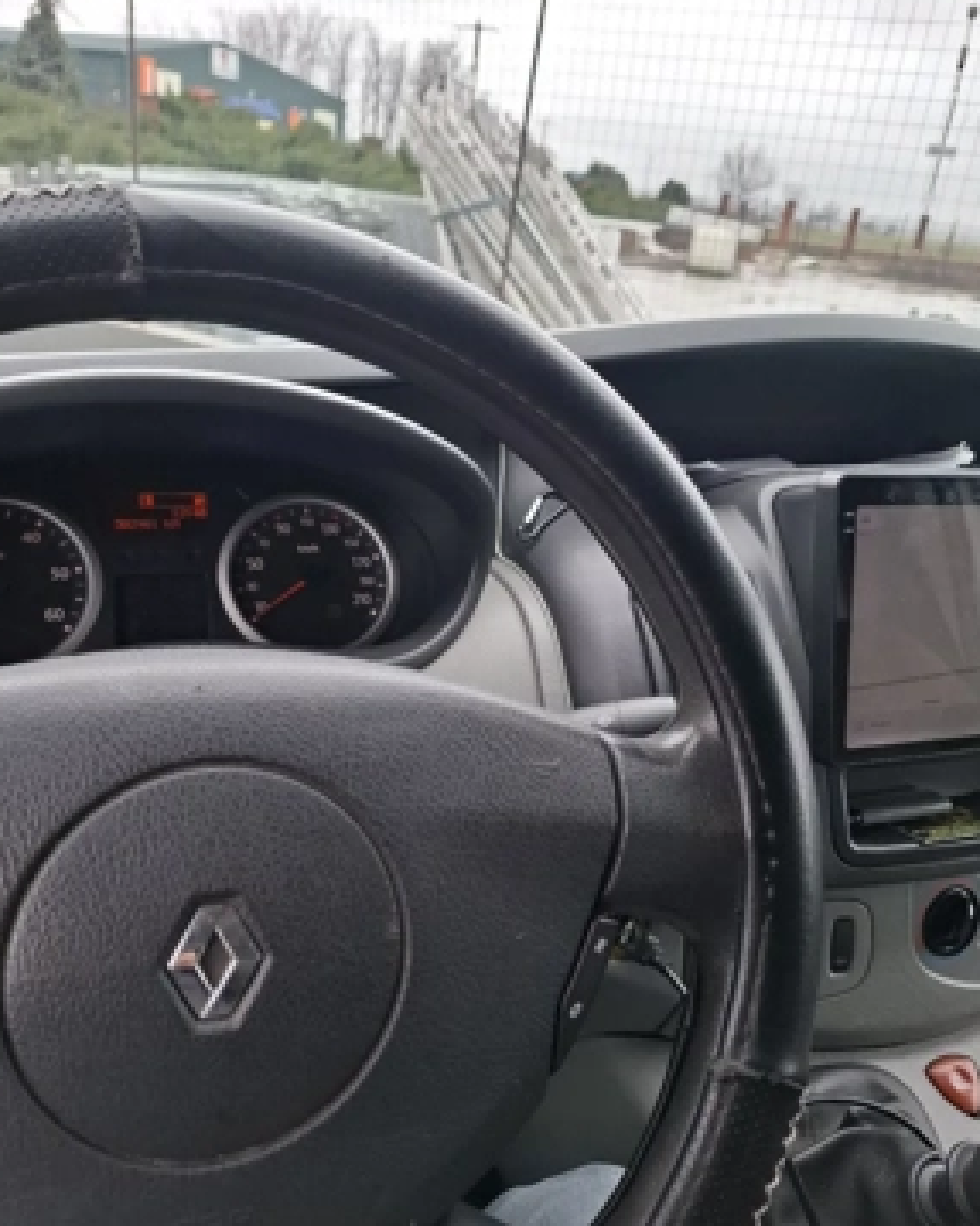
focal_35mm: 25
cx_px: 488
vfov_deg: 68.1
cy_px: 604
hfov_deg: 56.8
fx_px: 907
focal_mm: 5.54
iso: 50
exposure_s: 1/109
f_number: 1.8
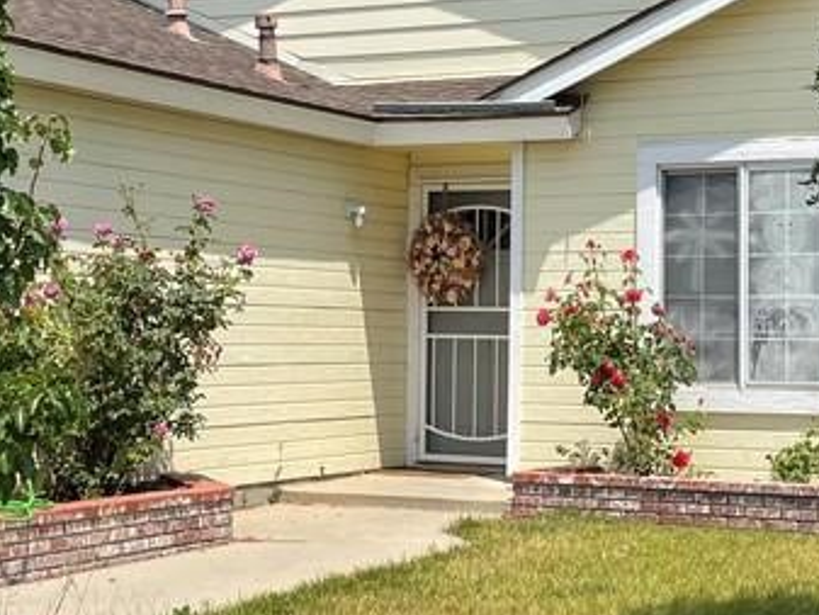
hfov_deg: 24.7
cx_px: 501
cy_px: 306
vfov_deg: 18.7
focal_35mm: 79
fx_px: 1870
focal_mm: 4.2
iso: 32
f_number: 1.6
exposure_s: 1/2959
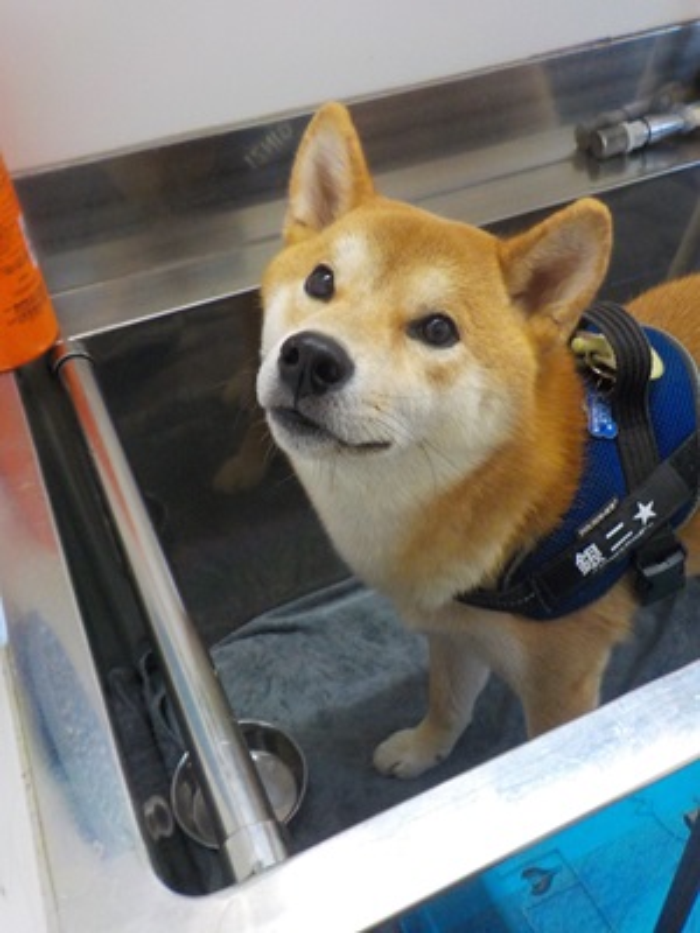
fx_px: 809
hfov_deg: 46.8
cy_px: 466
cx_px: 350
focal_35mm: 30
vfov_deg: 60.0
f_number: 3.3
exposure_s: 1/30
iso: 400
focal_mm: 4.1
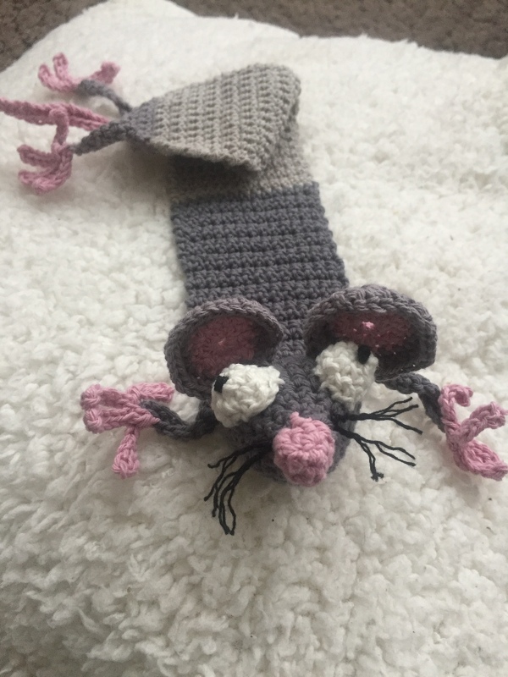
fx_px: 567
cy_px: 338
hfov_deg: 48.2
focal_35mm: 29
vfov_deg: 61.7
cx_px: 254
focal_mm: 4.15
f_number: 2.2
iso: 250
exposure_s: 1/33
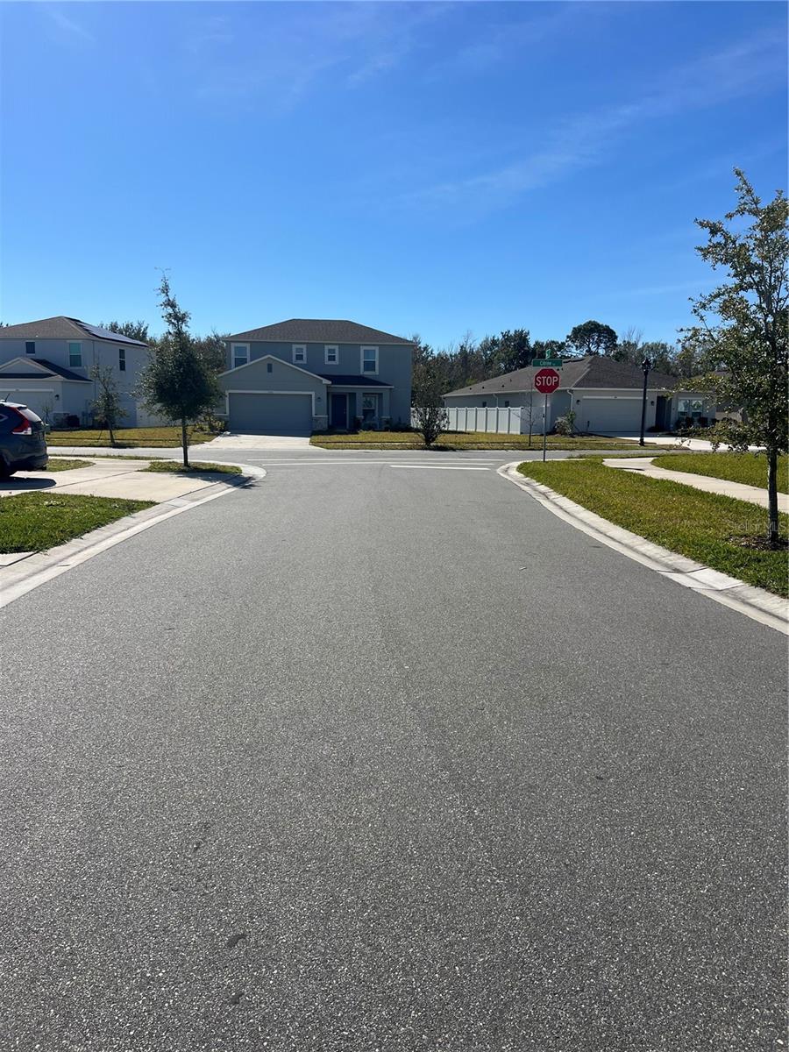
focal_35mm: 26
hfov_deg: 53.1
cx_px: 394
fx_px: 790
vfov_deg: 67.3
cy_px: 526
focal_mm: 5.7
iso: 50
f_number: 1.5
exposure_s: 1/6993
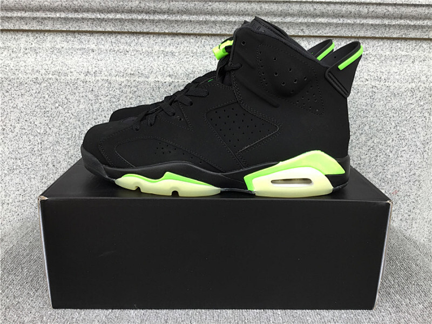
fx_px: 387
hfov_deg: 58.4
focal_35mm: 31
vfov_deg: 45.4
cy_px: 162
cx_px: 216
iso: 25
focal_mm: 3.3
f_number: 2.4
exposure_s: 1/111
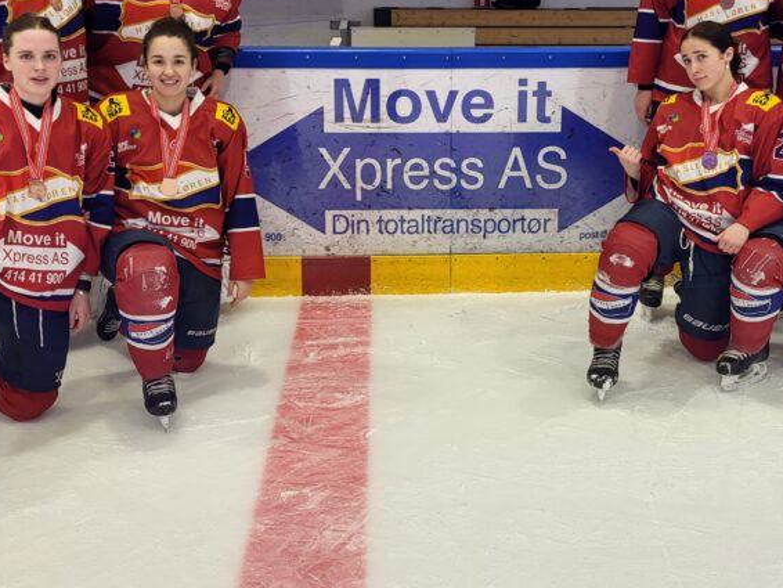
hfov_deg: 40.2
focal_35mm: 47
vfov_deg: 30.7
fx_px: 1064
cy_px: 212
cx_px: 473
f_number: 1.8
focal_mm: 5.4
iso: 50
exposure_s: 1/100
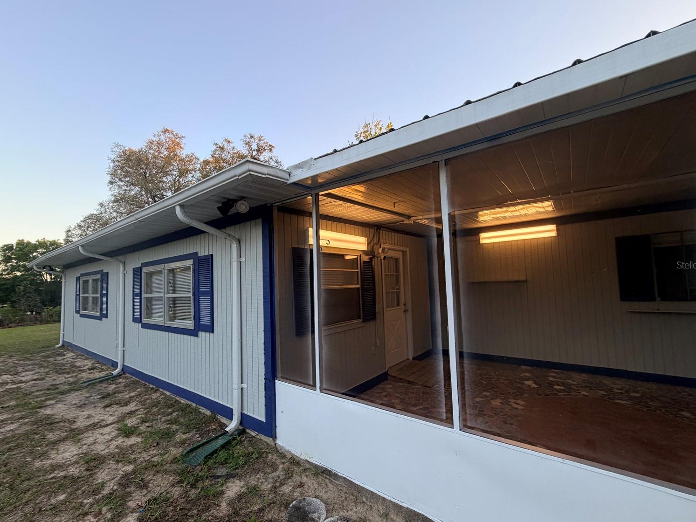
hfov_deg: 98.2
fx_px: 302
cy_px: 265
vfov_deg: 81.7
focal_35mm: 15
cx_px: 348
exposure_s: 1/120
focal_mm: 2.22
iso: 50
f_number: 2.2
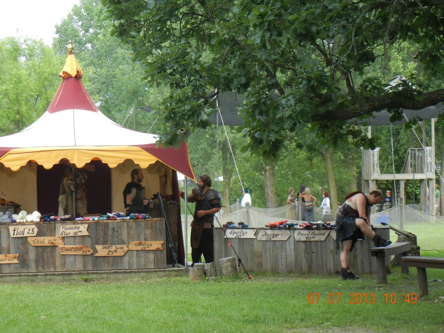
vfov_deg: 12.8
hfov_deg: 17.0
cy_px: 166
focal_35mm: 116
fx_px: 1488
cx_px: 222
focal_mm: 20.9
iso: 160
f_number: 4.6
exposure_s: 1/125
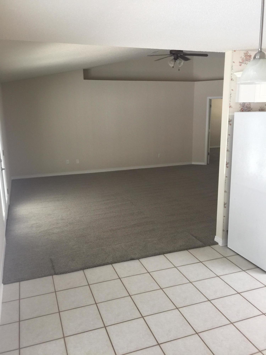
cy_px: 178
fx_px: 297
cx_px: 133
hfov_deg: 48.2
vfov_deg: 61.7
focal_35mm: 29
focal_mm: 4.15
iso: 32
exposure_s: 1/15
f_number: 2.2
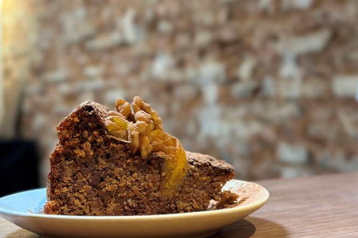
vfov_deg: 22.2
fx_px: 606
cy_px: 125
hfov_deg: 32.8
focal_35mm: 61
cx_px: 144
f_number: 1.78
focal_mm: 6.86
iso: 320
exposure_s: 1/50
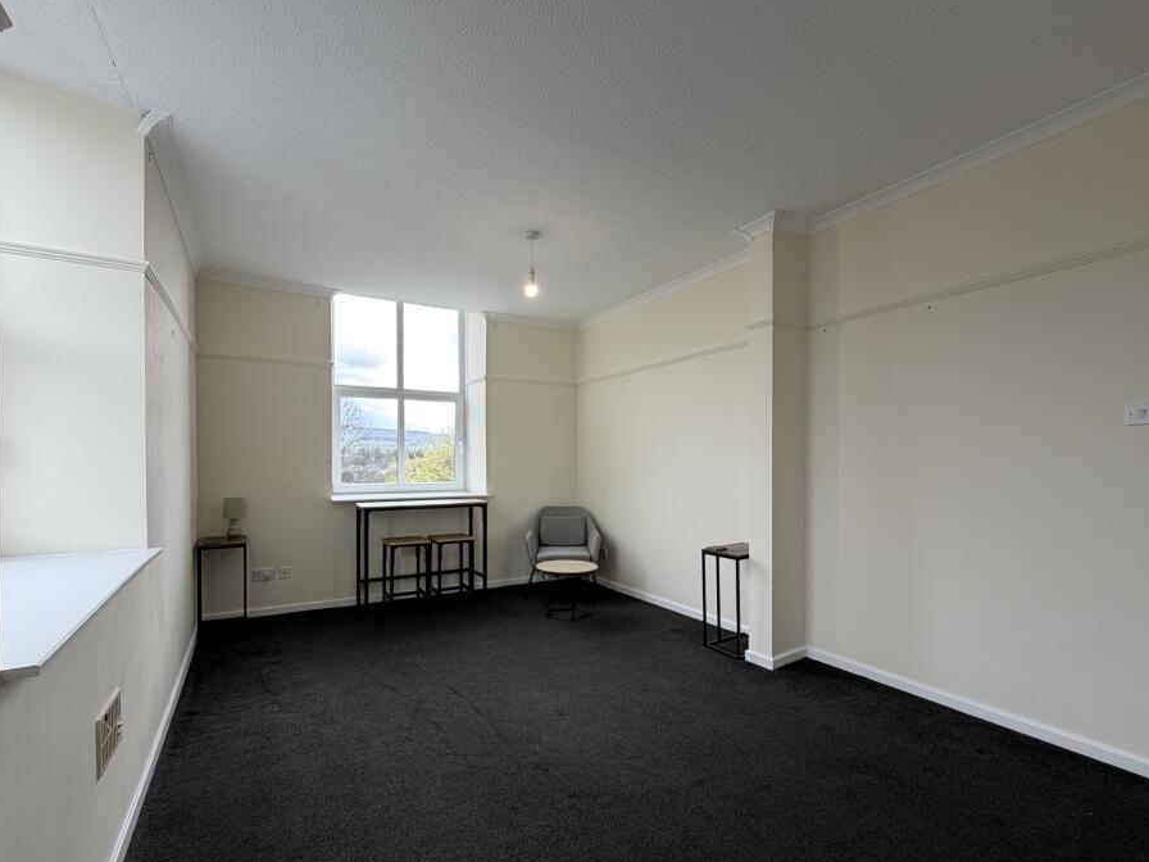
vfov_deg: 78.0
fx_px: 531
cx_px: 549
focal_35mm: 16
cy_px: 467
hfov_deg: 94.4
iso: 64
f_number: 2.2
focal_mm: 2.22
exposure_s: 1/121
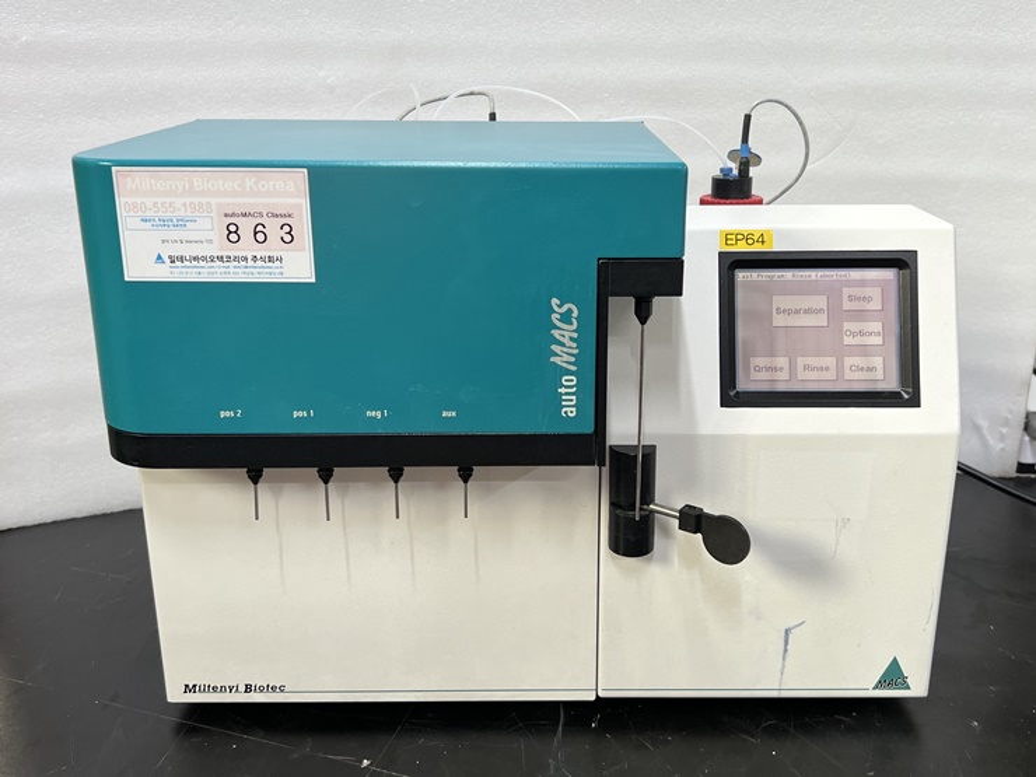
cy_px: 388
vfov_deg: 53.1
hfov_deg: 67.3
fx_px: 778
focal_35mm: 26
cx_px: 518
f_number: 1.5
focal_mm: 5.7
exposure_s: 1/120
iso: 80
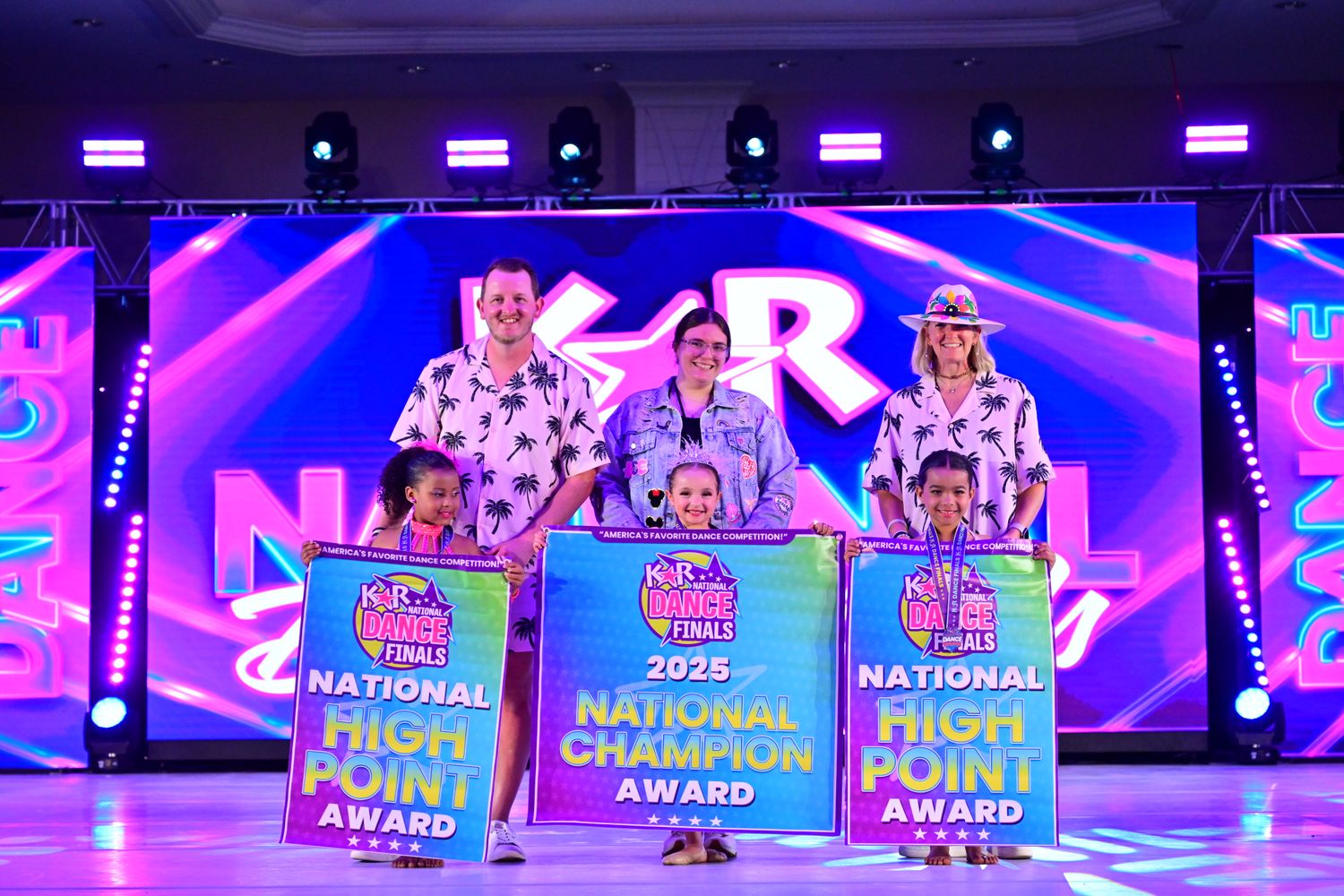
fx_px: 2613
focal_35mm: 70
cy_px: 448
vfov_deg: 19.5
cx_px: 672
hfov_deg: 28.8
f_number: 3.2
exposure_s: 1/1000
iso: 3200
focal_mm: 70
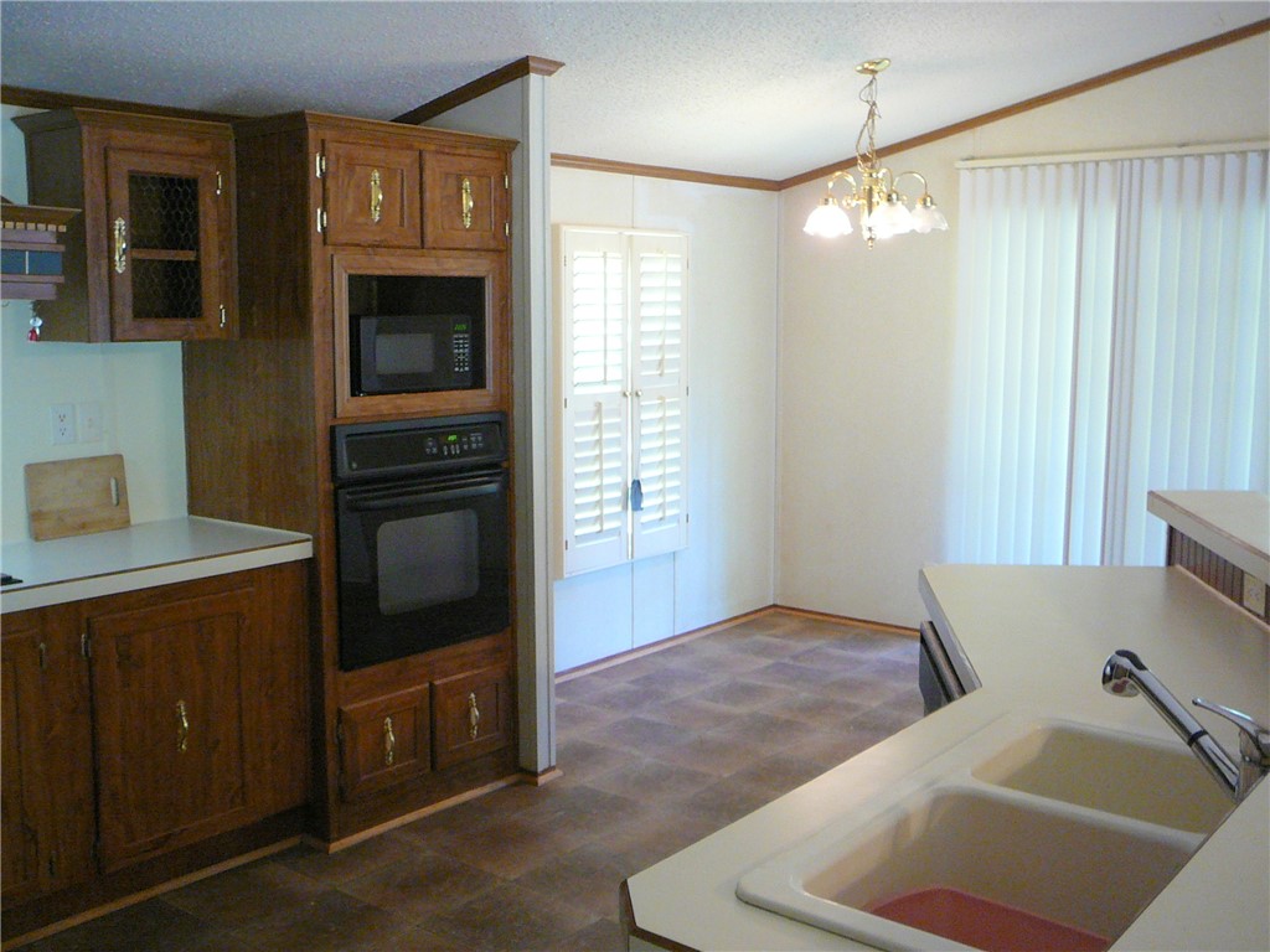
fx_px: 1284
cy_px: 476
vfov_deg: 40.7
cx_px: 635
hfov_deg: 52.6
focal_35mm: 35
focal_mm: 5.2
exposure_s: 1/10
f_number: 2.8
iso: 200
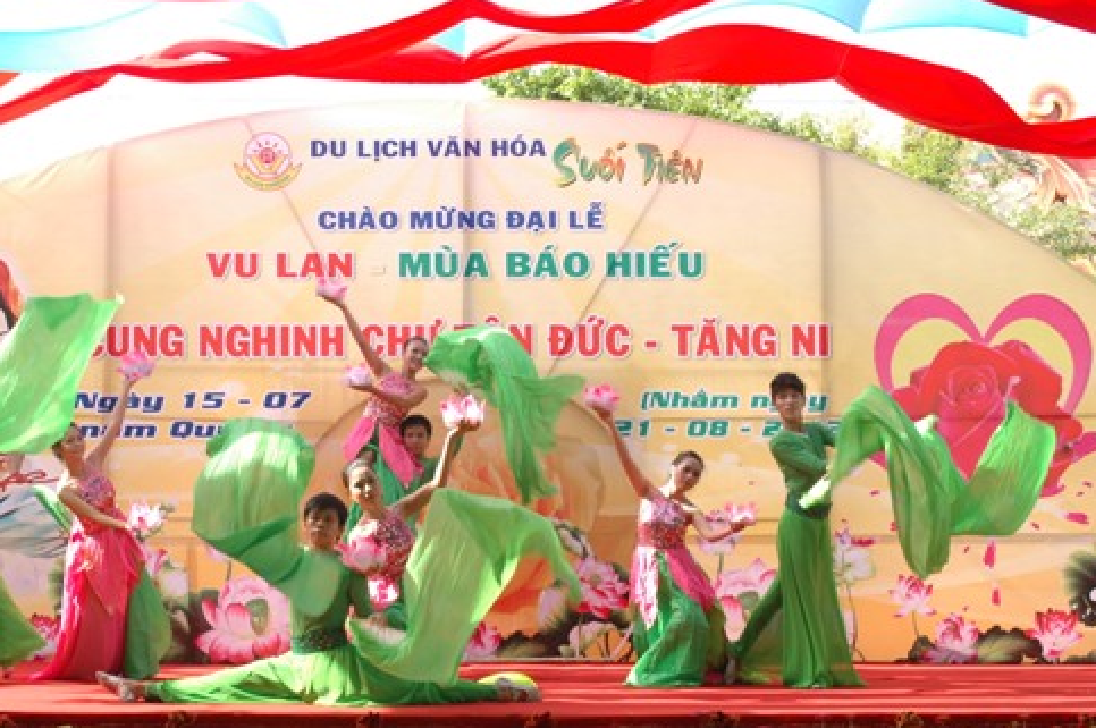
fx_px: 1754
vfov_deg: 23.4
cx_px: 433
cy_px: 424
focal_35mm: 58
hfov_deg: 34.6
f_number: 6.3
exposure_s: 1/160
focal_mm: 29
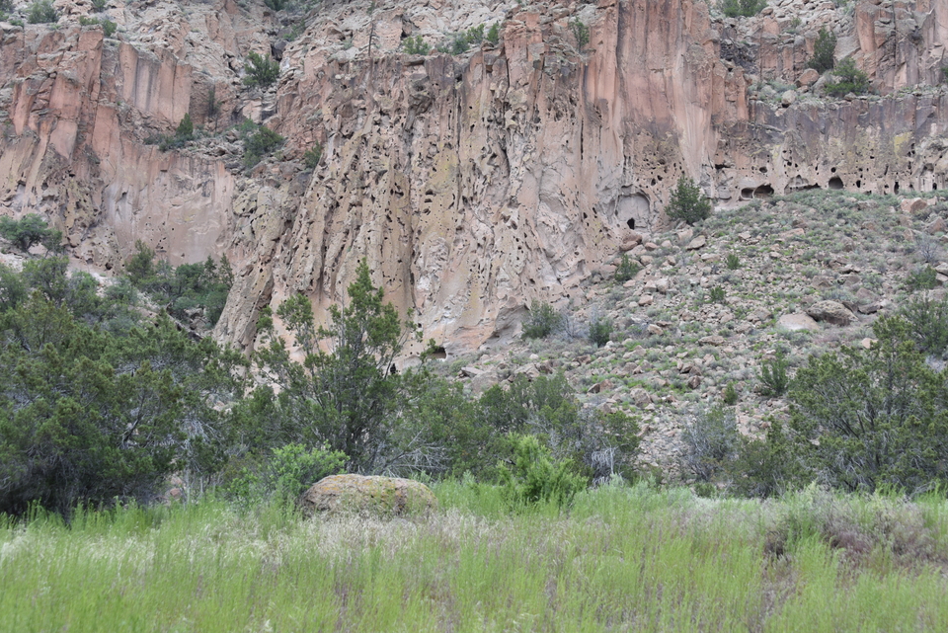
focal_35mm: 56
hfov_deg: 35.6
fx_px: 1475
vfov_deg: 24.1
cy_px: 229
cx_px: 539
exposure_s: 1/125
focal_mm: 42
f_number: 5.6
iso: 100
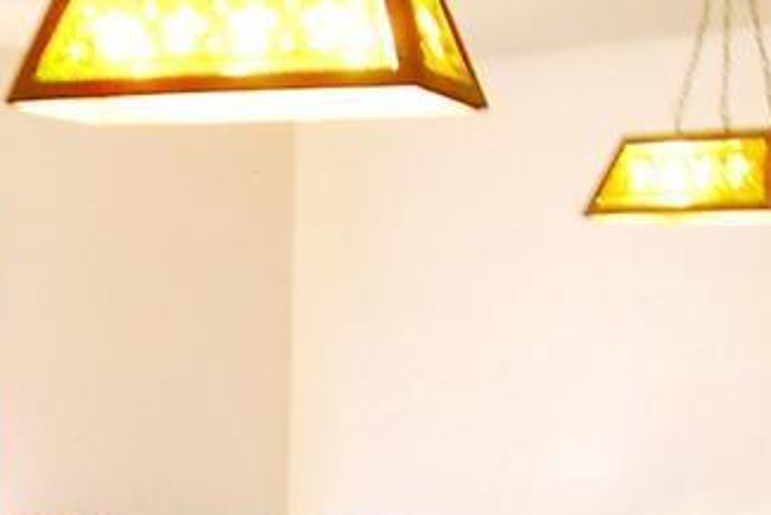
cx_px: 171
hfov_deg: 15.3
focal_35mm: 133
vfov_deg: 9.6
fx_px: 2850
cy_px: 1042
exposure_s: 1/4
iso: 800
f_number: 3.5
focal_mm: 18
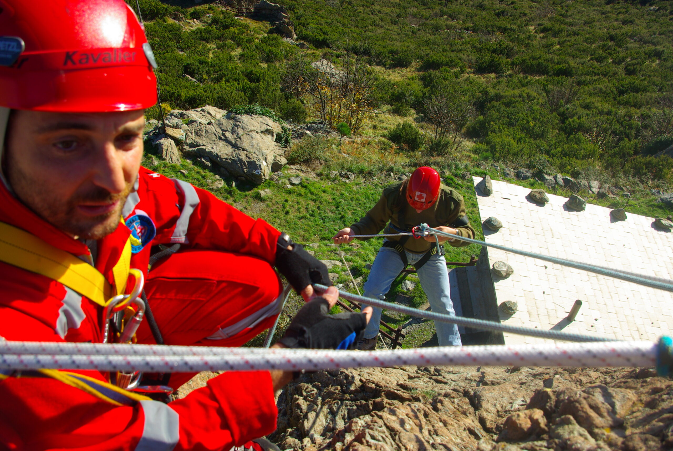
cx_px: 336
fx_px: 590
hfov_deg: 59.4
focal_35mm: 32
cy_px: 226
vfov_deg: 41.8
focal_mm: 21
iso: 100
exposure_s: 1/180
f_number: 6.7
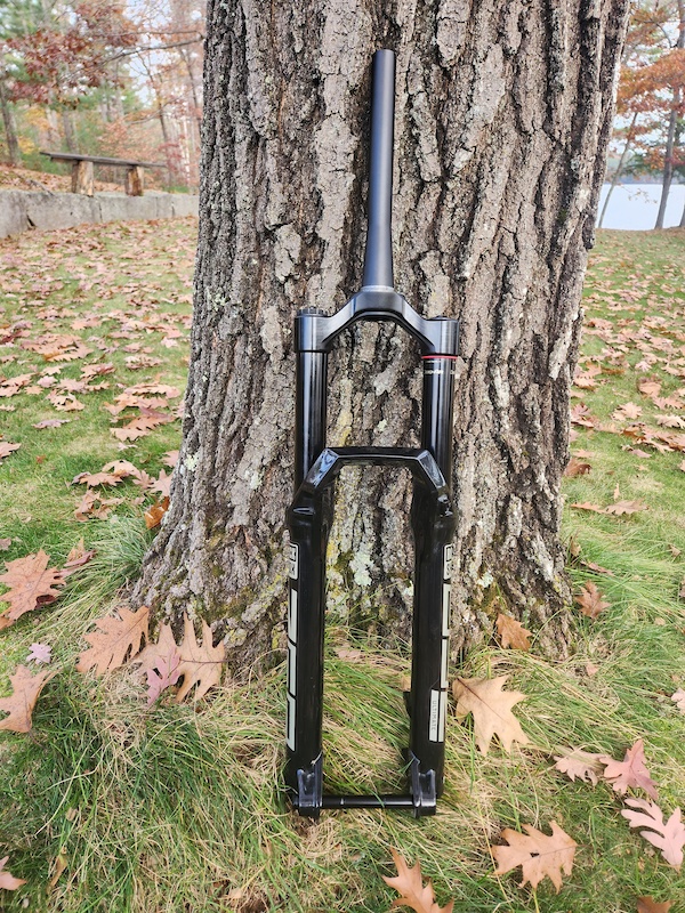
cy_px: 456
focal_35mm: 23
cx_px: 342
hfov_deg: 58.9
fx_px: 607
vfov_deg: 73.9
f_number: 1.8
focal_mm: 5.4
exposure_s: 1/180
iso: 50
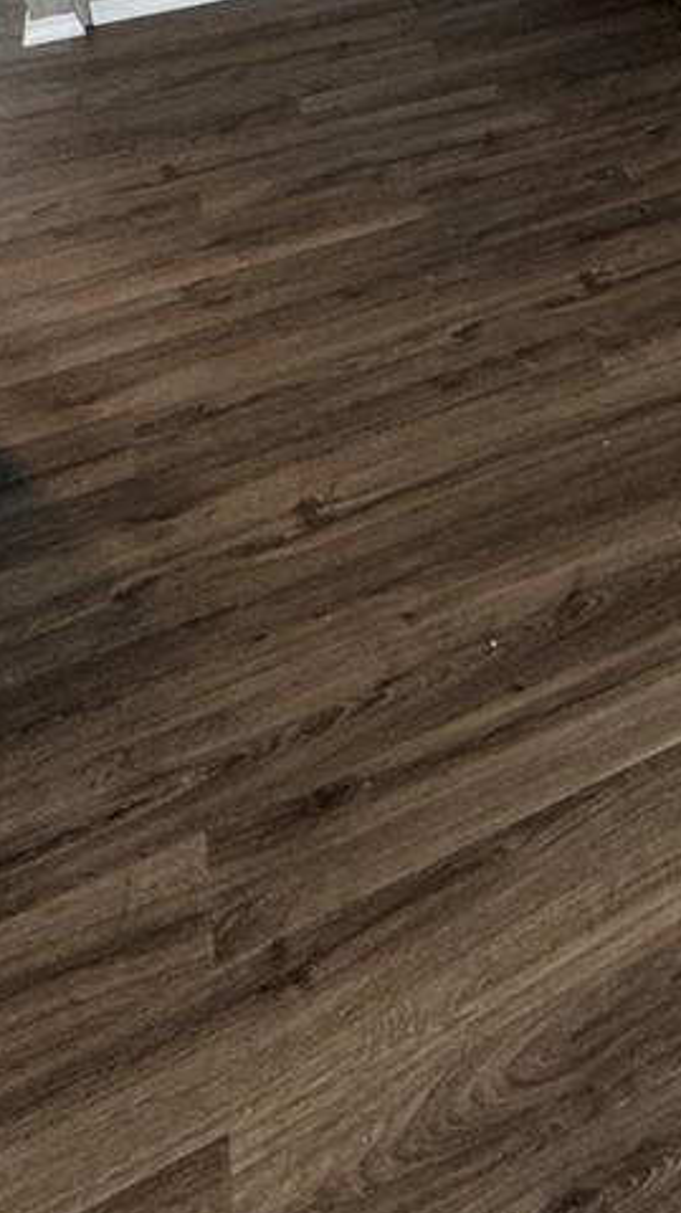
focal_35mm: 51
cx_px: 1370
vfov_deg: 32.8
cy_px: -268
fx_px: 1639
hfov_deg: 17.1
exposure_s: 1/60
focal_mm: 2.22
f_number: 2.2
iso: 200
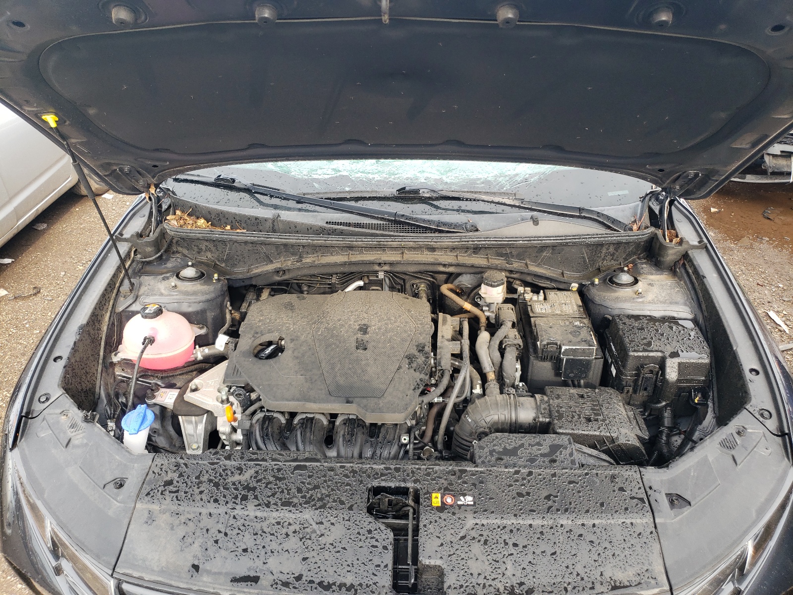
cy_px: 298
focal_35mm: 26
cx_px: 396
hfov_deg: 67.3
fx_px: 596
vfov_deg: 53.1
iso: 50
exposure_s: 1/278
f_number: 1.5
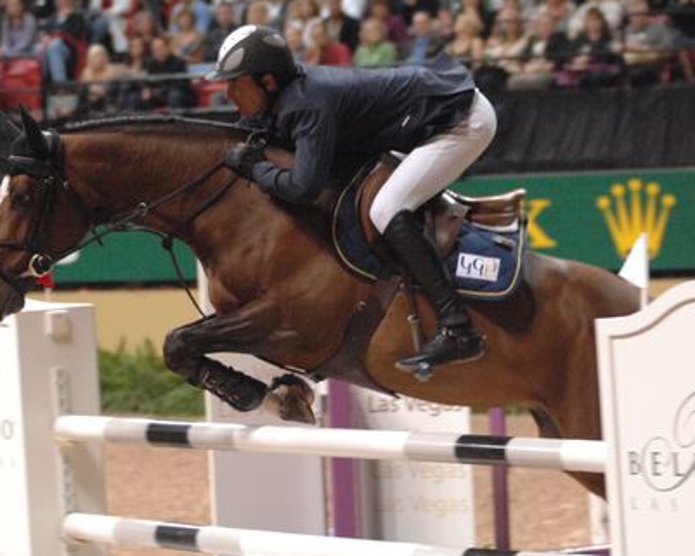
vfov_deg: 8.1
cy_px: 295
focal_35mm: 191
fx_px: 3925
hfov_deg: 10.1
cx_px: 366
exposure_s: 1/320
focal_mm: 85
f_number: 2.8
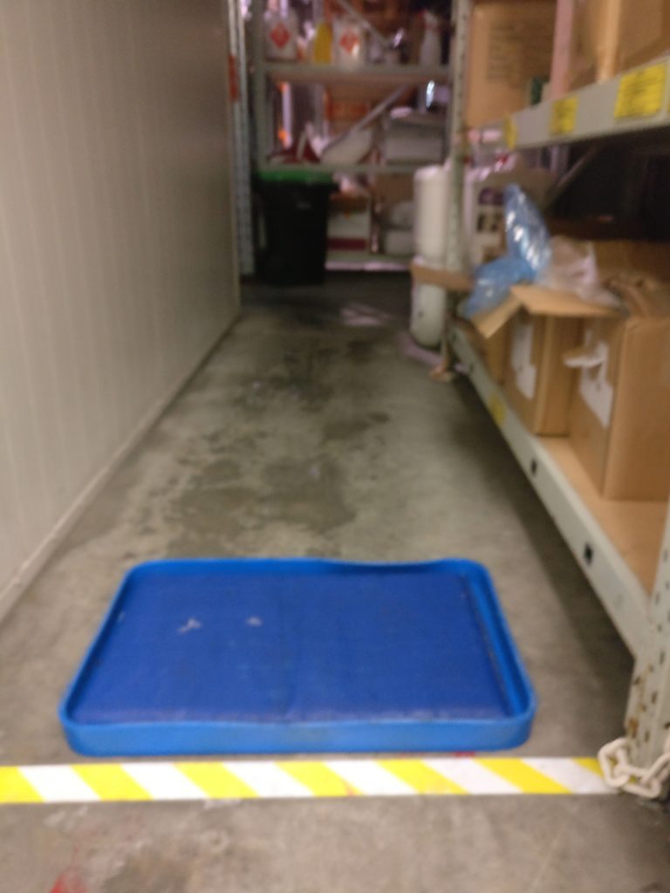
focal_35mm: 28
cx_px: 335
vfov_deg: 63.4
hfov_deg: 49.7
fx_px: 723
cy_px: 446
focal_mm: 4.26
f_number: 2
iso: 2000
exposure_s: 1/17
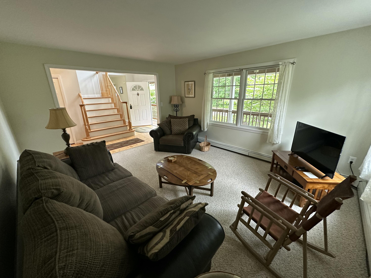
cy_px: 139
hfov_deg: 102.1
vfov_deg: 85.7
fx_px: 150
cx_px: 186
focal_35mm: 14
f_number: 2.2
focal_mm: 2.22
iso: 400
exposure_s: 1/86
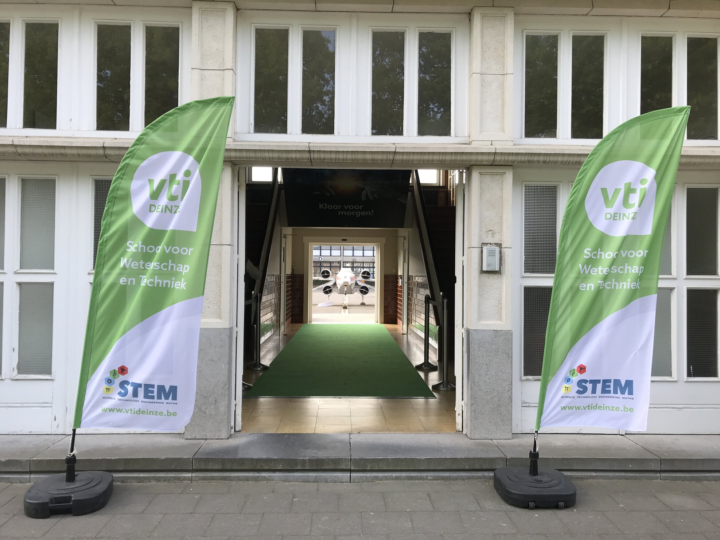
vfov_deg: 49.8
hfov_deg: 63.4
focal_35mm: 28
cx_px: 360
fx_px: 582
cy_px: 270
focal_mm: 3.99
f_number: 1.8
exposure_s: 1/310
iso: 20
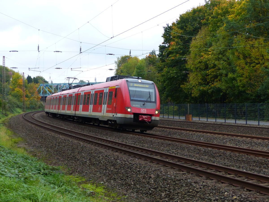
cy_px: 101
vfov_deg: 22.3
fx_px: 513
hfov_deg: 29.4
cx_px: 134
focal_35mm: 66
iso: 320
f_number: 2.8
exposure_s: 1/500
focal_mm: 11.9
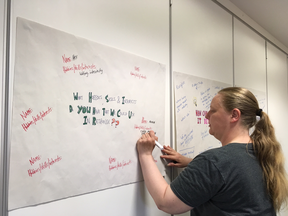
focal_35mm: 29
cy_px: 108
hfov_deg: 61.7
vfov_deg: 48.2
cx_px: 144
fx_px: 241
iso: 64
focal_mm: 4.15
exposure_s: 1/33
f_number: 2.2
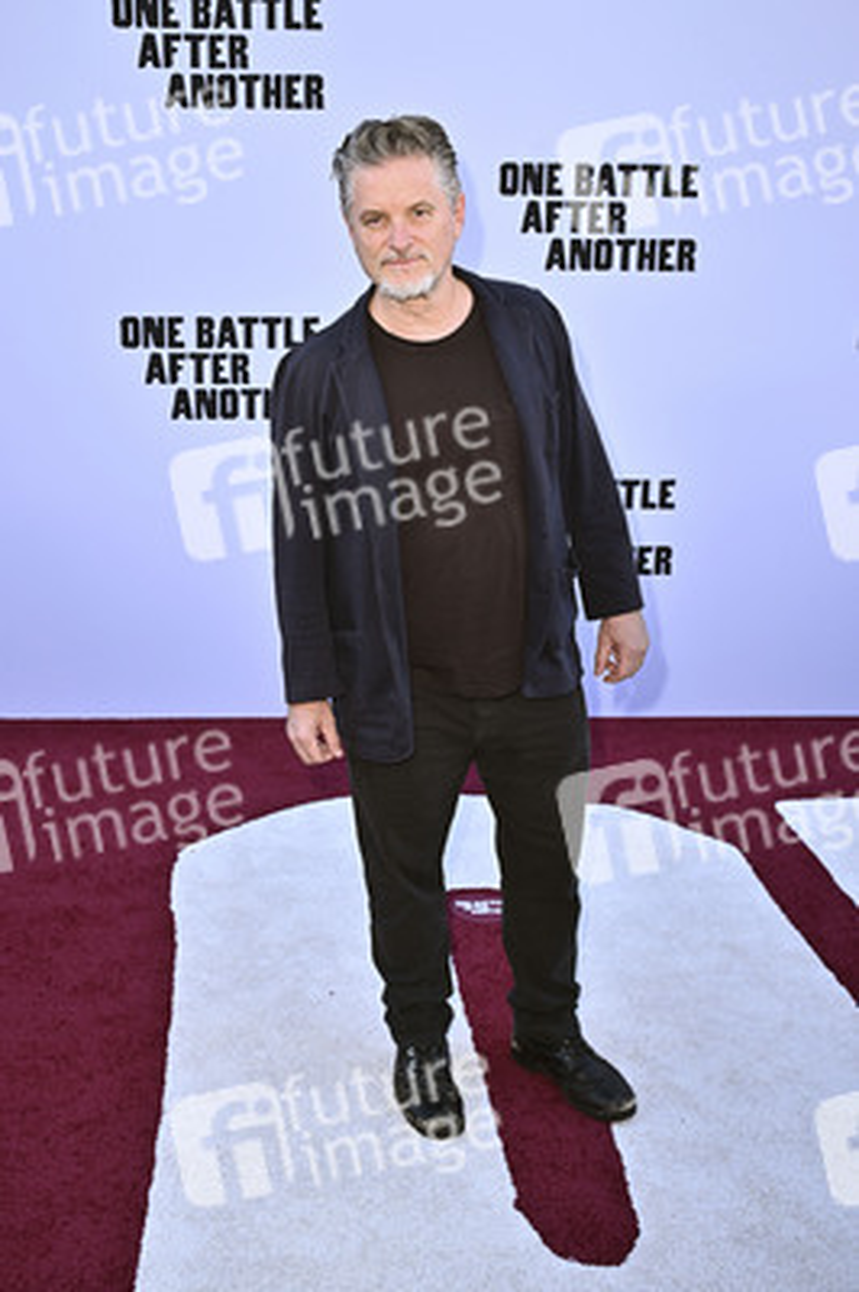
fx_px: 1291
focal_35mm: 36
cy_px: 646
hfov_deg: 36.8
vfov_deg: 53.2
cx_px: 430
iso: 800
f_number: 5.6
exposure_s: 1/320
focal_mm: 36
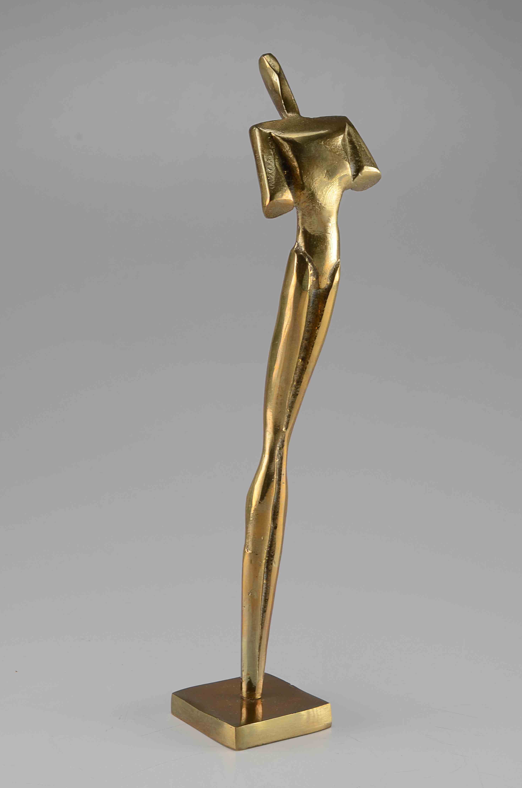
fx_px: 1595
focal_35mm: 73
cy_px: 380
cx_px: 270
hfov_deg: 18.6
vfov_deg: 27.8
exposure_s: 1/80
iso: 100
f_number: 14
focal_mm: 44
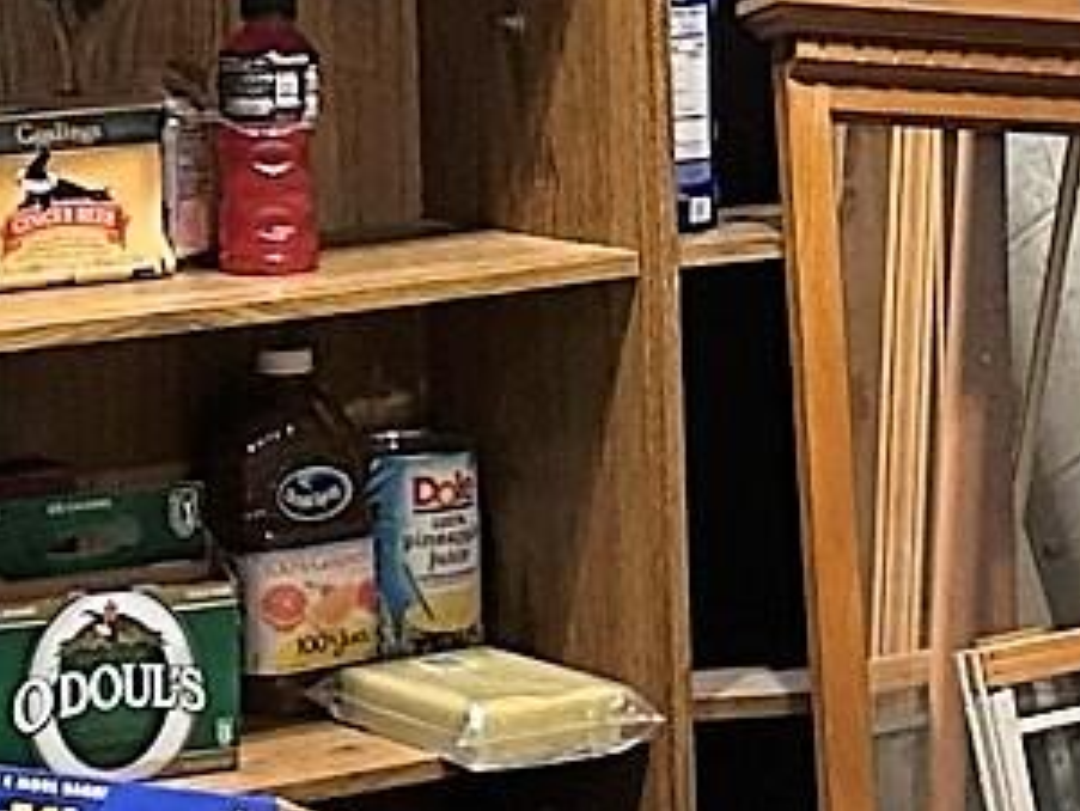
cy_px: -179
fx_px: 5525
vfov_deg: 8.3
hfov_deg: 11.2
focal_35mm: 177
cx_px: 391
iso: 500
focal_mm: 5.7
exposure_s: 1/60
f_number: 1.5
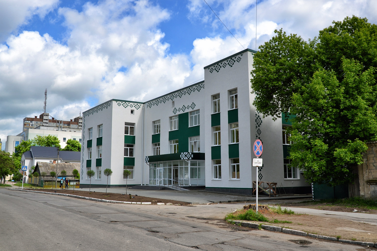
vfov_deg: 41.7
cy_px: 126
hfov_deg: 59.5
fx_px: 330
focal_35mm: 32
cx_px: 188
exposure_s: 1/320
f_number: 6.3
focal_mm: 21
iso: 100
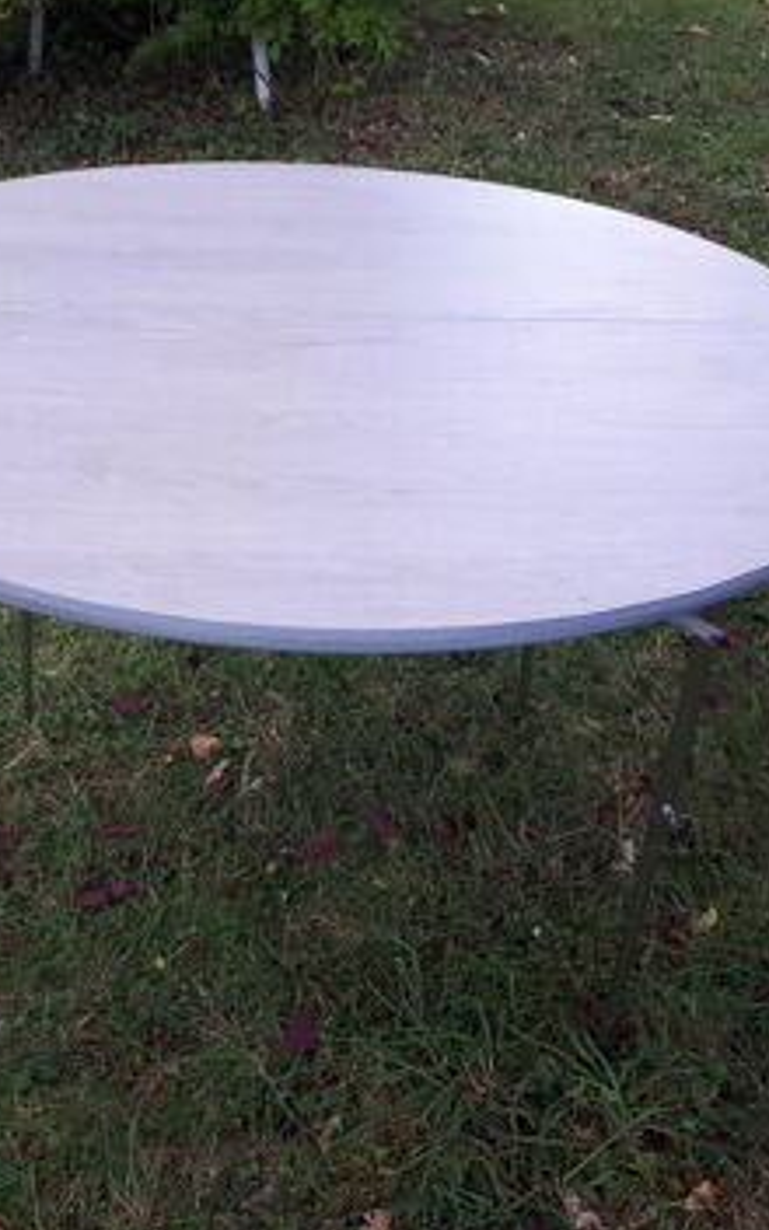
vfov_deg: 50.4
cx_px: 280
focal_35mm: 39
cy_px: 615
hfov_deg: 32.6
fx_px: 1308
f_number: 1.9
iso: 64
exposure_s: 1/120
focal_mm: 3.6
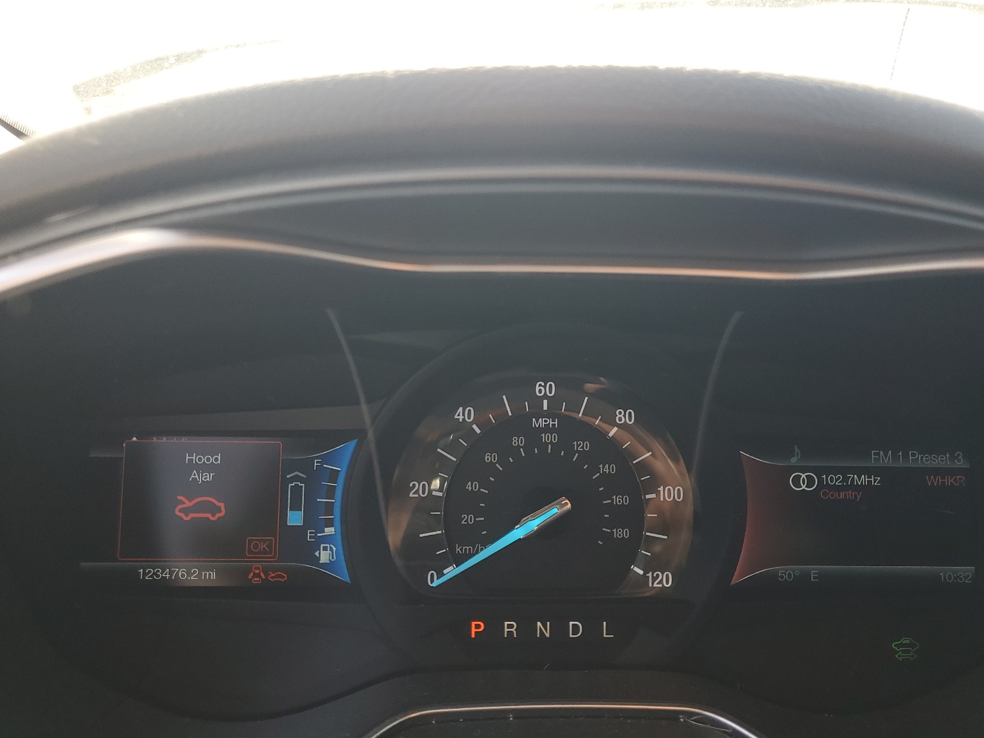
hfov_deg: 65.3
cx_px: 504
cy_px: 366
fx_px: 768
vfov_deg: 51.4
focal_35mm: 27
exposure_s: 1/238
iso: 50
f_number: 1.5
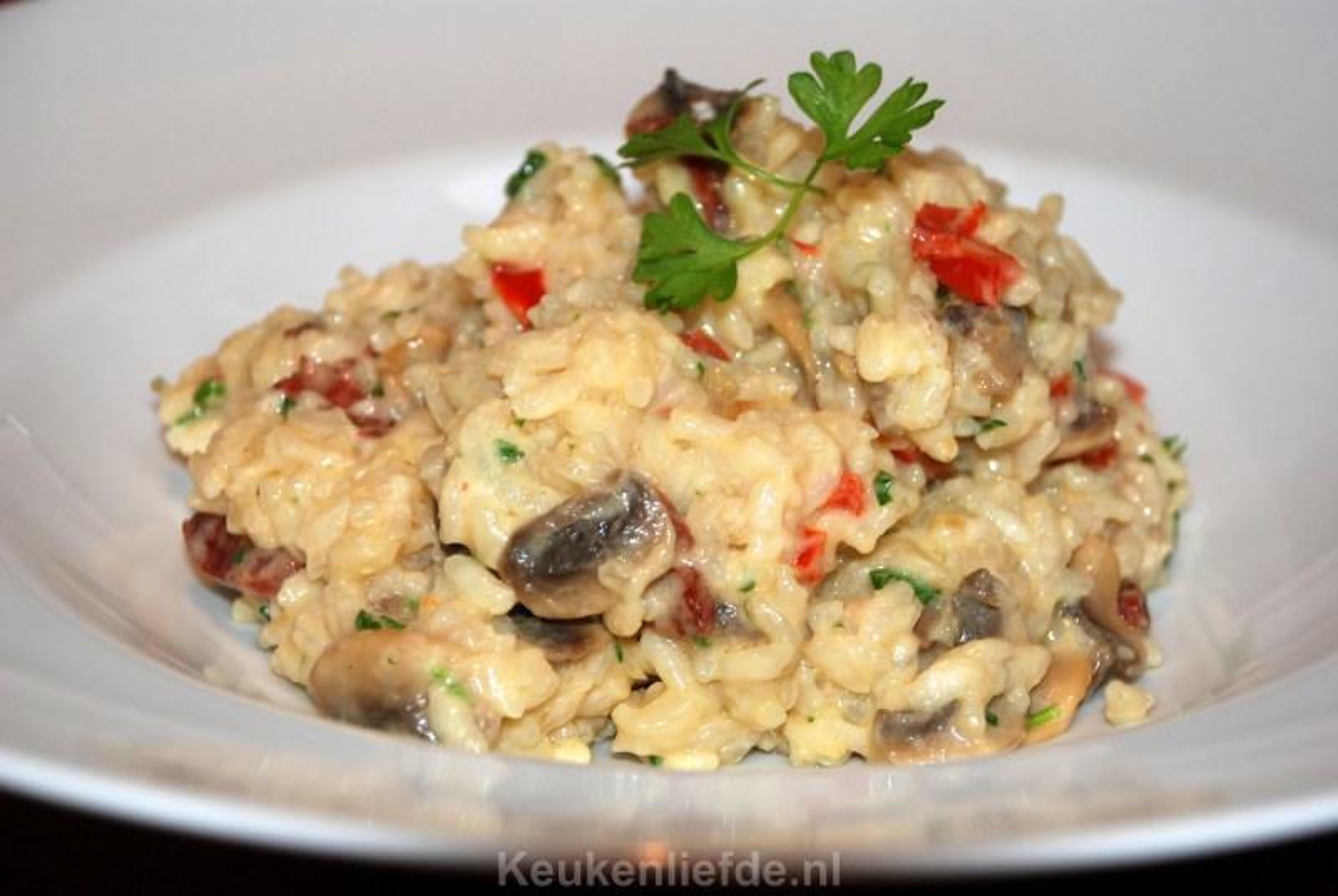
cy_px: 448
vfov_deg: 14.8
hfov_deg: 21.9
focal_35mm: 93
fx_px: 3462
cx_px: 669
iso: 200
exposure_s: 1/60
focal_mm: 62
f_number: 5.3
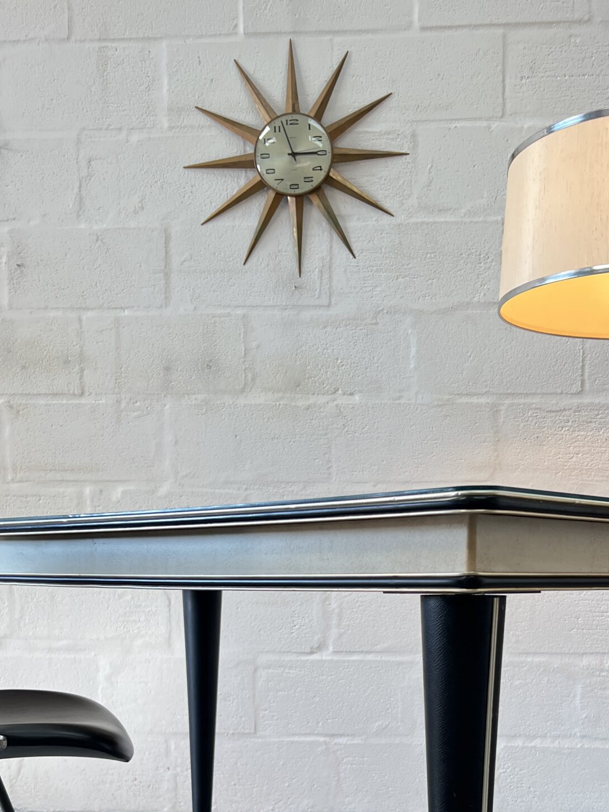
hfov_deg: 31.5
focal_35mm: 46
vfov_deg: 39.4
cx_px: 345
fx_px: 1079
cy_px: 664
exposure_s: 1/100
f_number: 1.5
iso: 80
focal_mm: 5.7
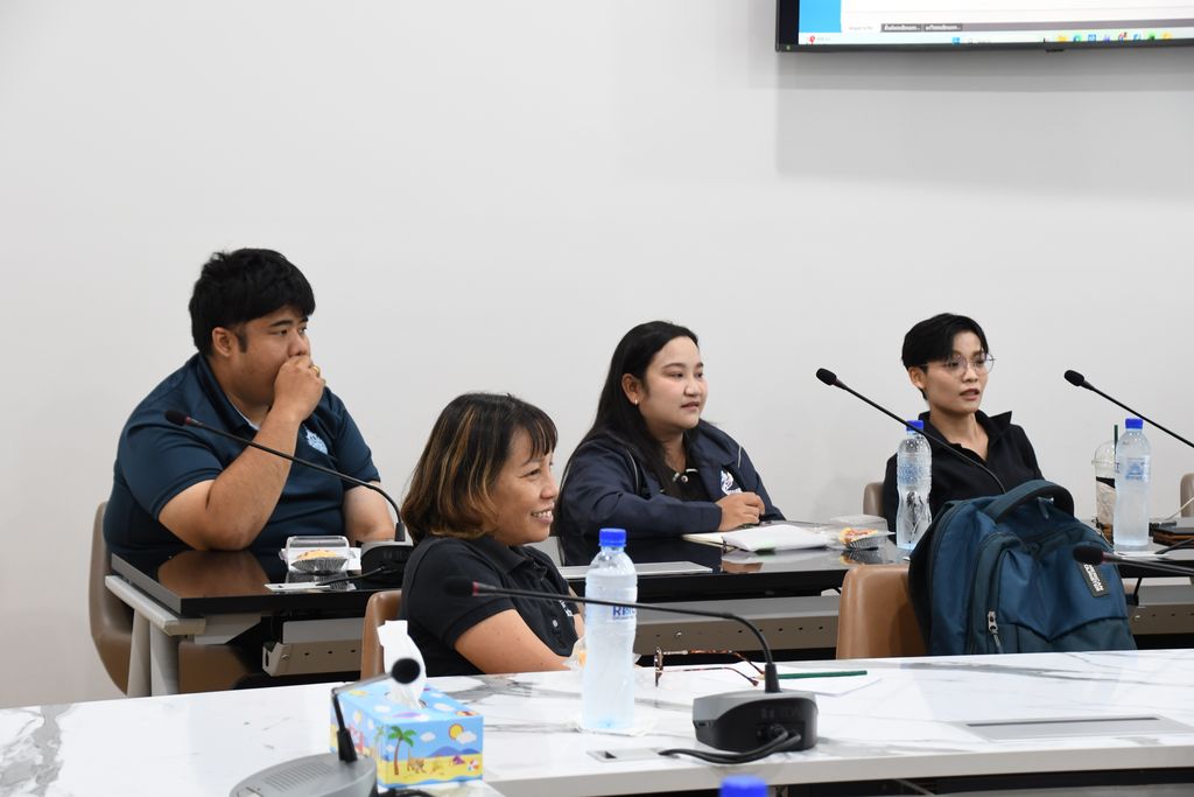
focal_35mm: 75
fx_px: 2488
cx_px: 597
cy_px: 398
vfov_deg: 18.2
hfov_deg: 27.0
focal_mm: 50
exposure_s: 1/30
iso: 900
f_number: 4.8
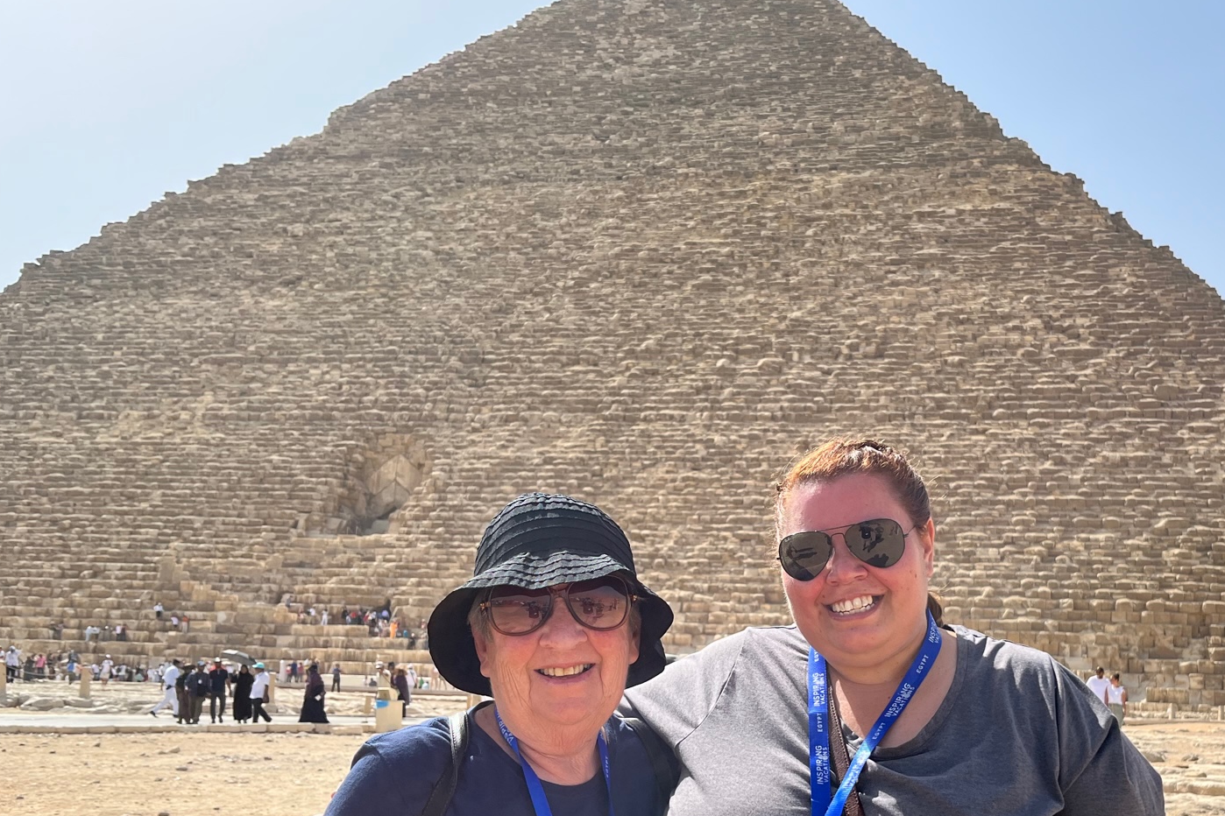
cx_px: 814
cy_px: 573
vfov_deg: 33.8
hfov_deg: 48.7
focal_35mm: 39
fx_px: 1327
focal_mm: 5.1
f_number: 1.6
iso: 50
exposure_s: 1/2632
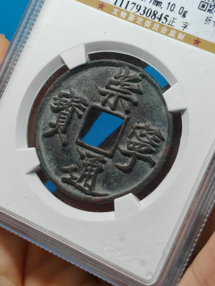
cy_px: 143
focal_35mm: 95
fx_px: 787
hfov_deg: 15.6
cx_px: 108
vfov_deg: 20.7
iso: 50
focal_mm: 7.62
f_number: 1.6
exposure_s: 1/130
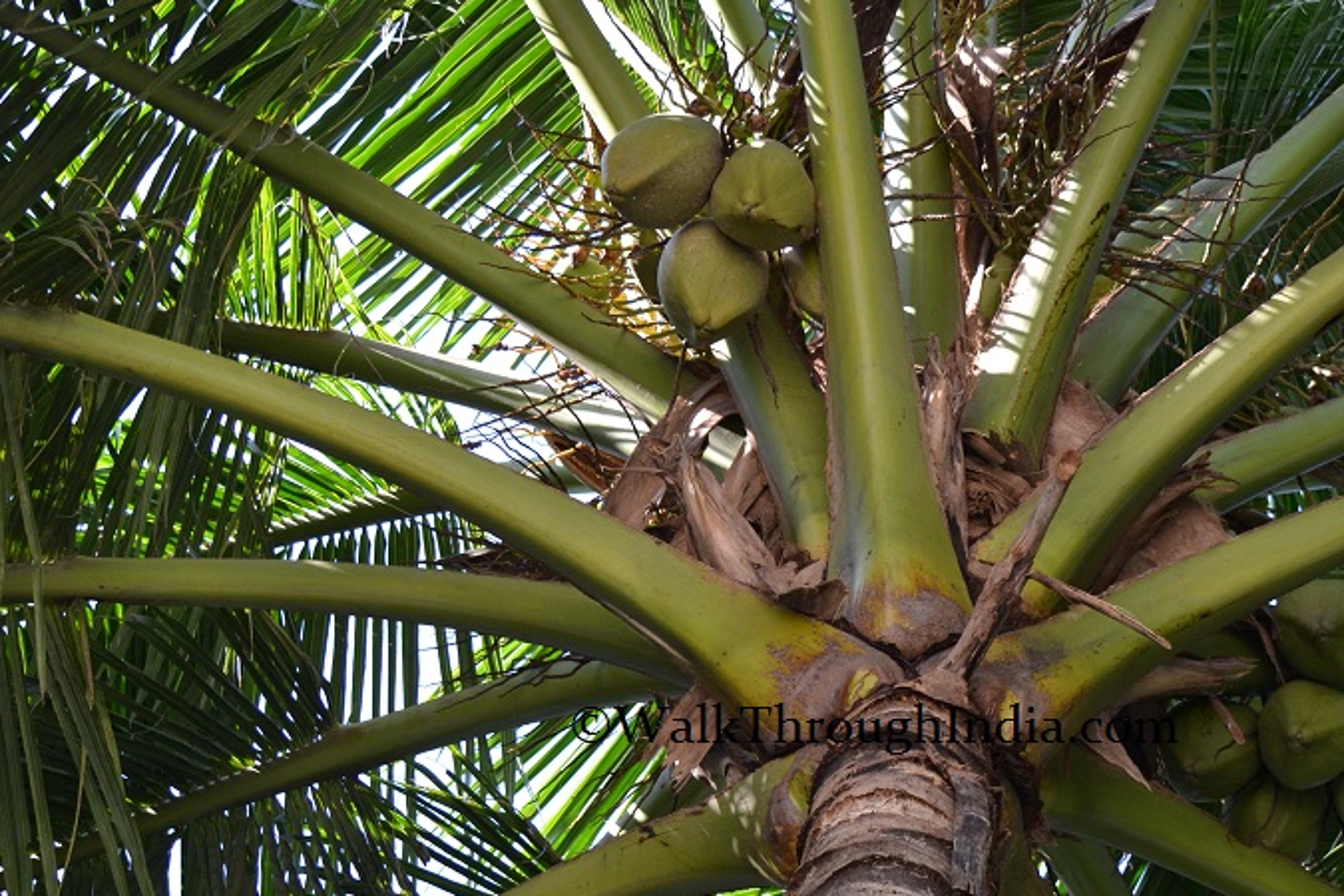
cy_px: 520
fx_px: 5824
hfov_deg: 13.2
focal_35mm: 156
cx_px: 777
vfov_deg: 8.8
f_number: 4.5
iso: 400
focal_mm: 78
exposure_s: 1/320
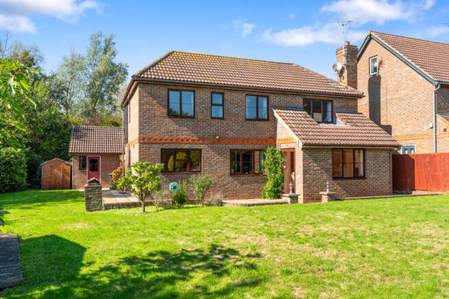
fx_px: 343
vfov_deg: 47.2
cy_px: 150
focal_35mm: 28
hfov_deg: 66.4
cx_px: 224
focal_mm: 27.5
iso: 320
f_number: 8
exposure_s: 1/160
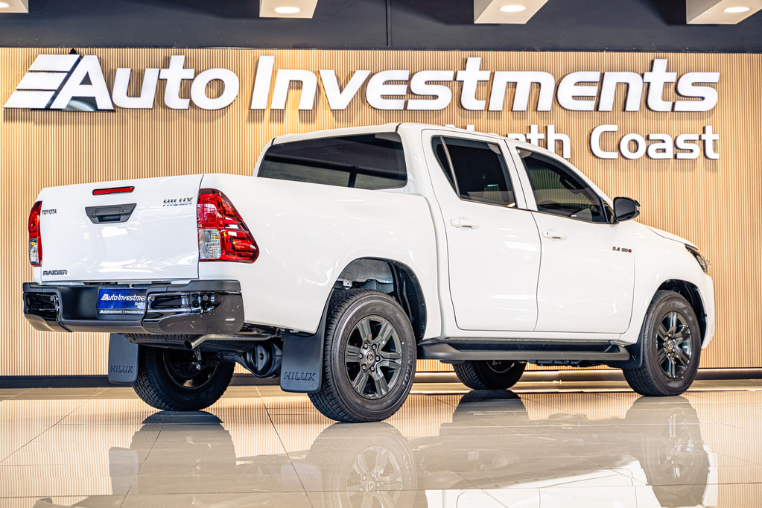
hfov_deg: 27.0
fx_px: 1587
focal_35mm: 75
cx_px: 381
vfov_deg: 18.2
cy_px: 254
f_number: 4
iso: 640
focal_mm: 75
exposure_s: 1/125
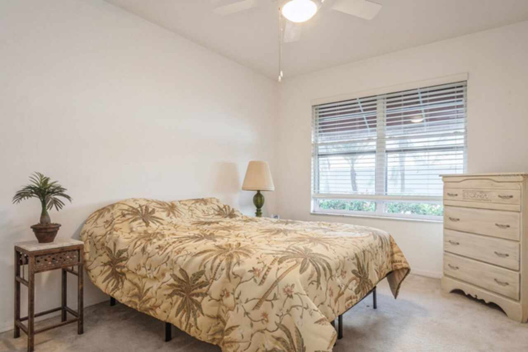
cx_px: 264
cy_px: 176
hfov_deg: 81.2
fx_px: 308
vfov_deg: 59.4
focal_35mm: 21
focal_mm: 14
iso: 200
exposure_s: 1/10
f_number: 8
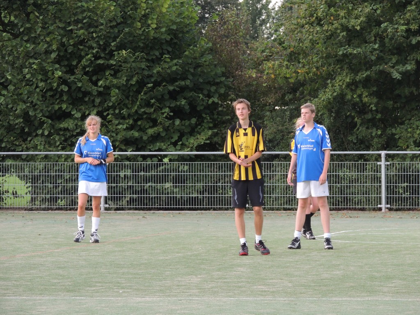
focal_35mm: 300
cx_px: 210
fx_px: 3640
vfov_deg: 5.0
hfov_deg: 6.6
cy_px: 158
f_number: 4.8
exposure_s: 1/500
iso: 400
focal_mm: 53.5
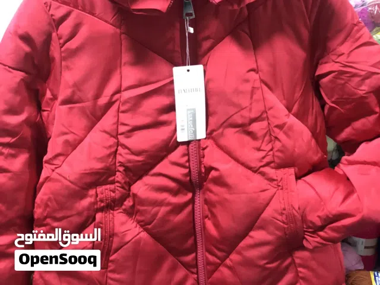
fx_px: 571
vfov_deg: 28.0
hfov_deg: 36.8
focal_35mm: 52
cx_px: 190
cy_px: 142
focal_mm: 6
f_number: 2.4
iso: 160
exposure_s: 1/11
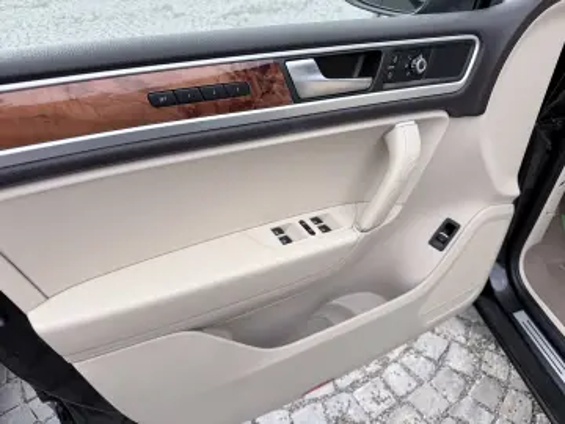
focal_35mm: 24
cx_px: 282
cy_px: 212
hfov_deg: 71.6
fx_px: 392
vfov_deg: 56.8
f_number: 1.78
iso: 80
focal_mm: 6.76
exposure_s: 1/1046
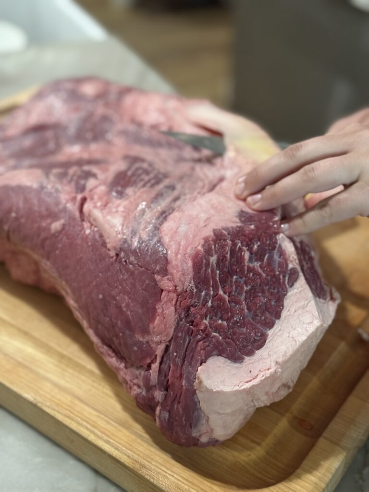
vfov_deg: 39.7
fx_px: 682
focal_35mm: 48
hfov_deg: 30.3
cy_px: 246
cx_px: 184
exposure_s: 1/40
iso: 500
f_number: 1.78
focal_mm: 6.76
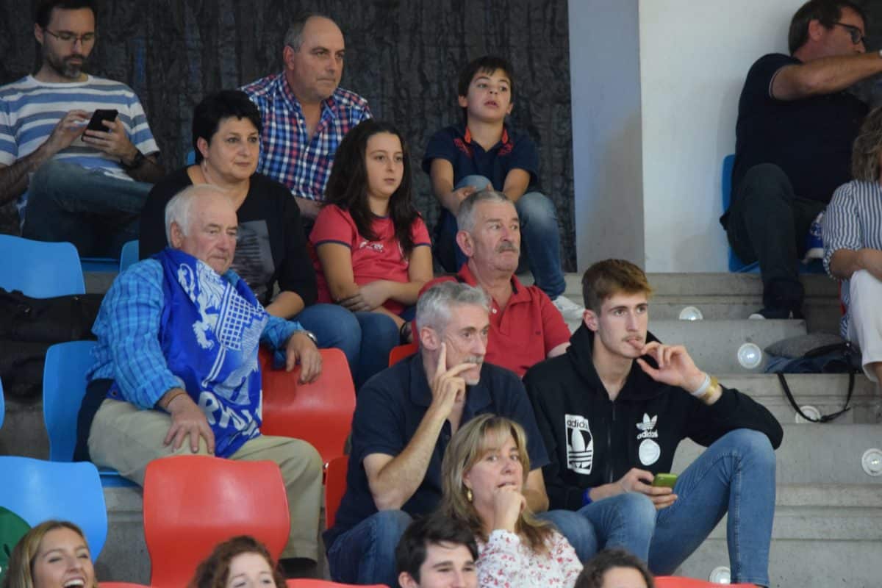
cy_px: 294
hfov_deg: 6.9
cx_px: 441
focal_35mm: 300
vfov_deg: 4.6
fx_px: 7349
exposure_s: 1/50
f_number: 5
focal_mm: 200
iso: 3200
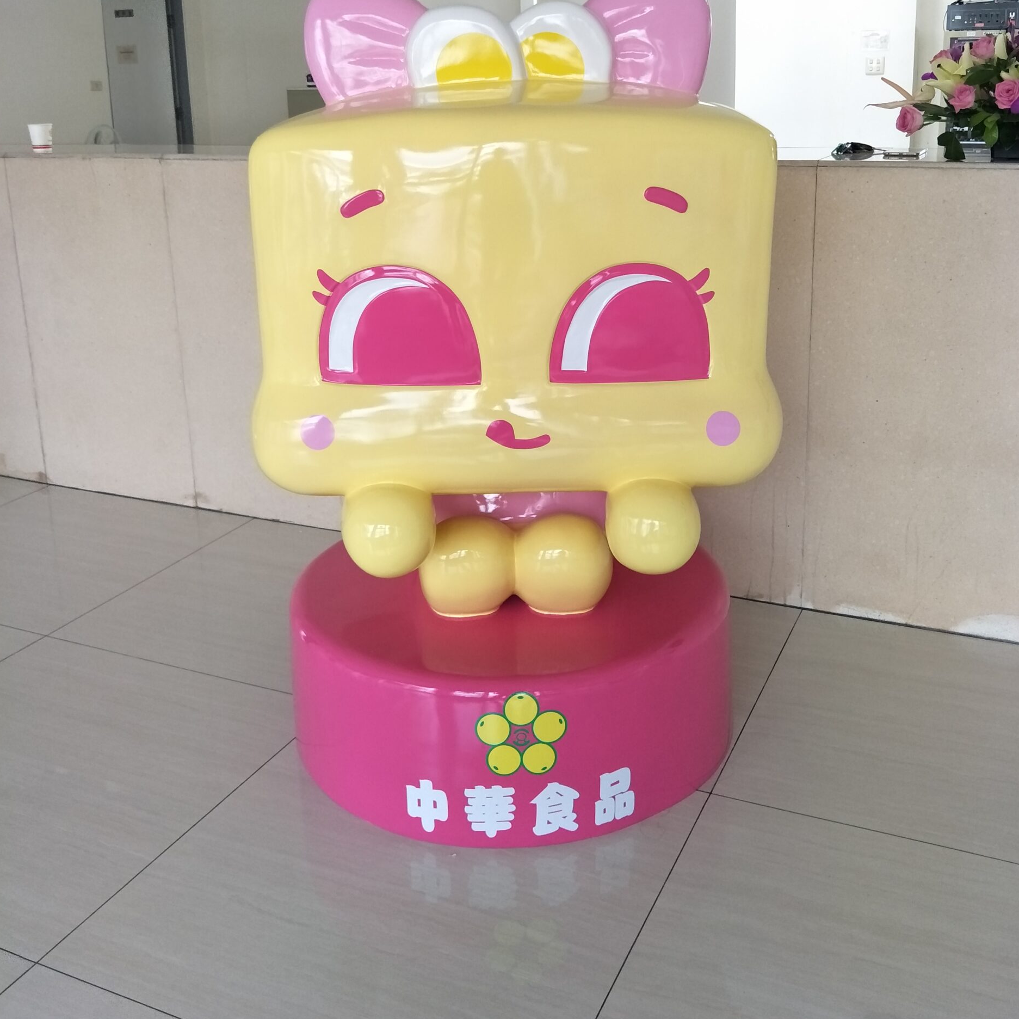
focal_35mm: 29
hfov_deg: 55.6
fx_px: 966
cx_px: 515
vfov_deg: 54.9
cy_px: 372
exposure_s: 1/40
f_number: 1.7
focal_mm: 4.1
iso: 125
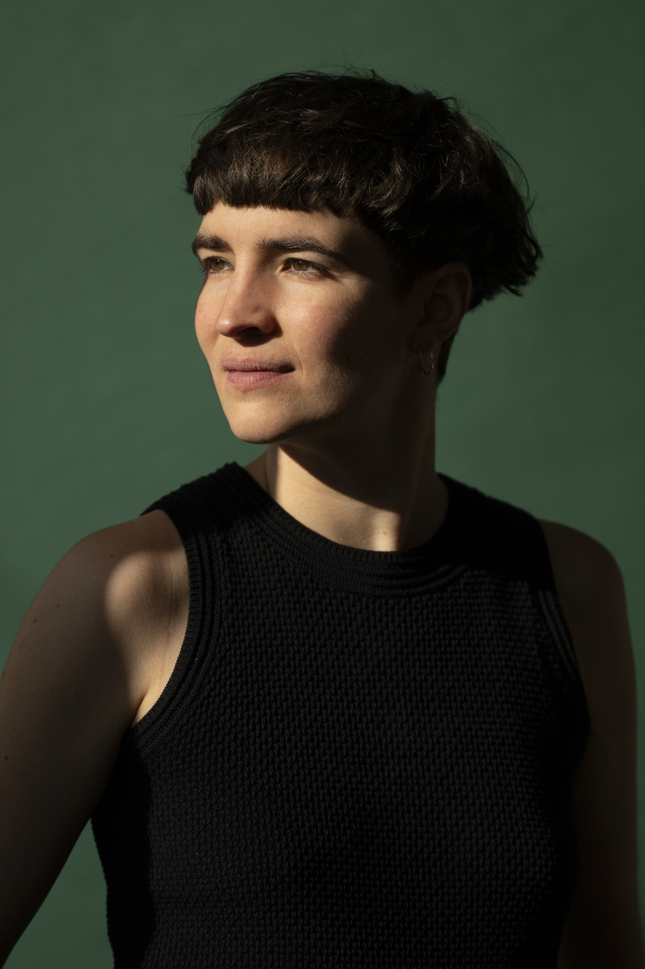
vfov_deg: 13.1
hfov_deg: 8.7
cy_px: 484
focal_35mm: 157
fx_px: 4221
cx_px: 322
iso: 640
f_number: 2.8
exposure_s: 1/20000
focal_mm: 105
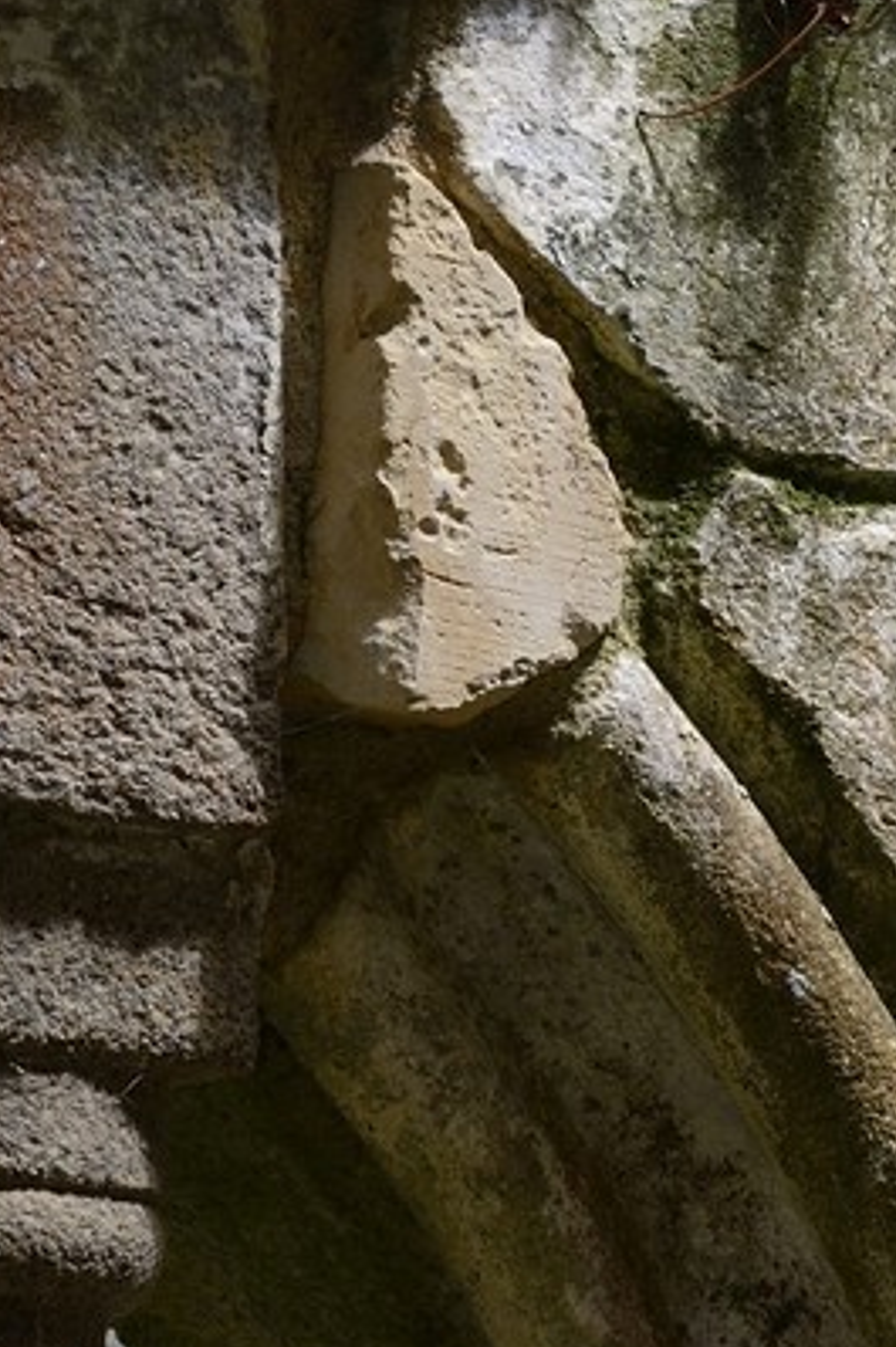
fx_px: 8257
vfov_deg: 9.1
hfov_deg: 6.1
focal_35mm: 221
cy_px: 2095
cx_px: 1697
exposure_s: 1/100
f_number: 10
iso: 200
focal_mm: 55
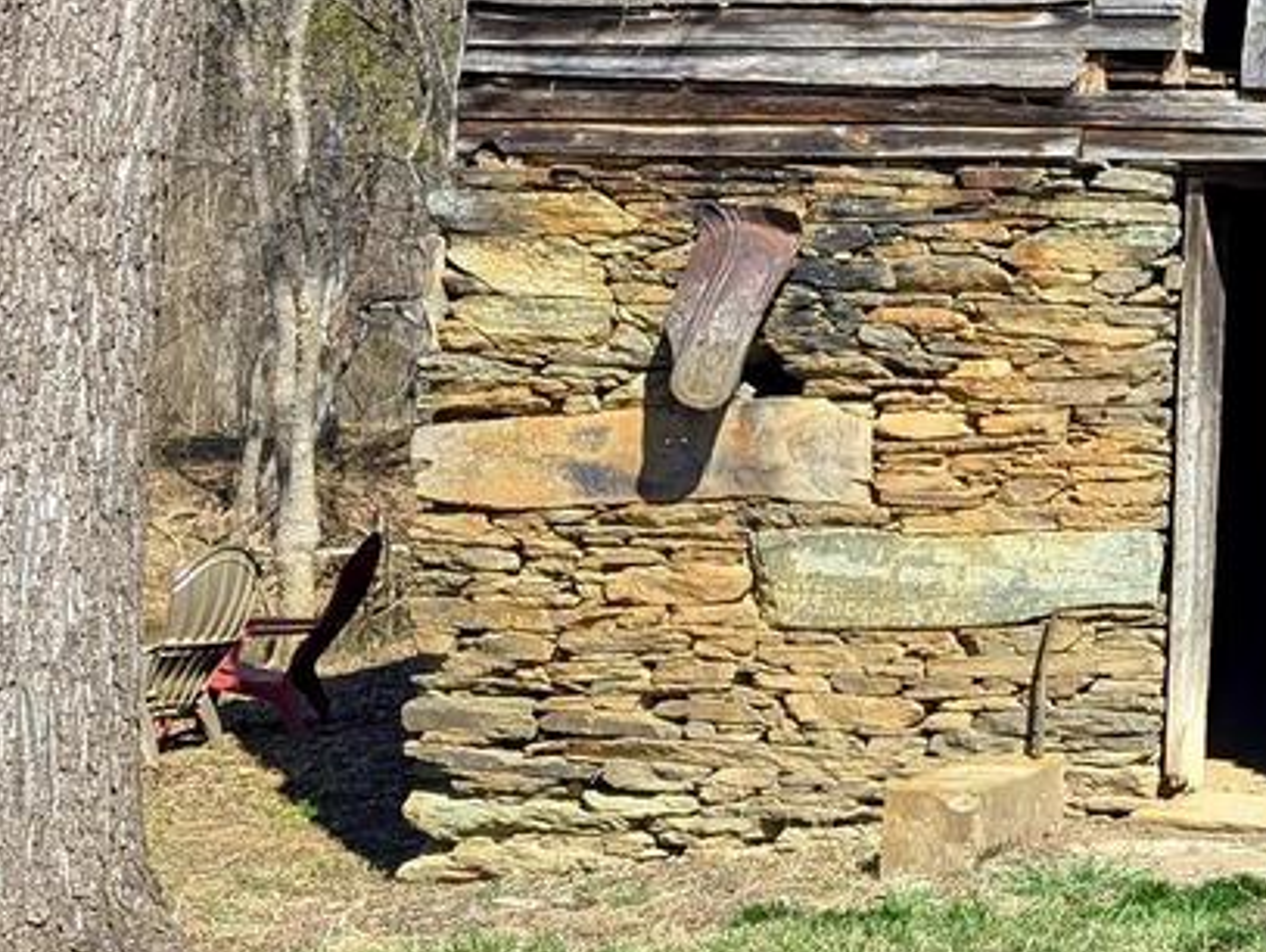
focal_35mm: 85
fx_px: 3111
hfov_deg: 20.5
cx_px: 1761
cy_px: 16
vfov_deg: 17.0
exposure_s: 1/503
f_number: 1.68
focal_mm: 6.9
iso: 20
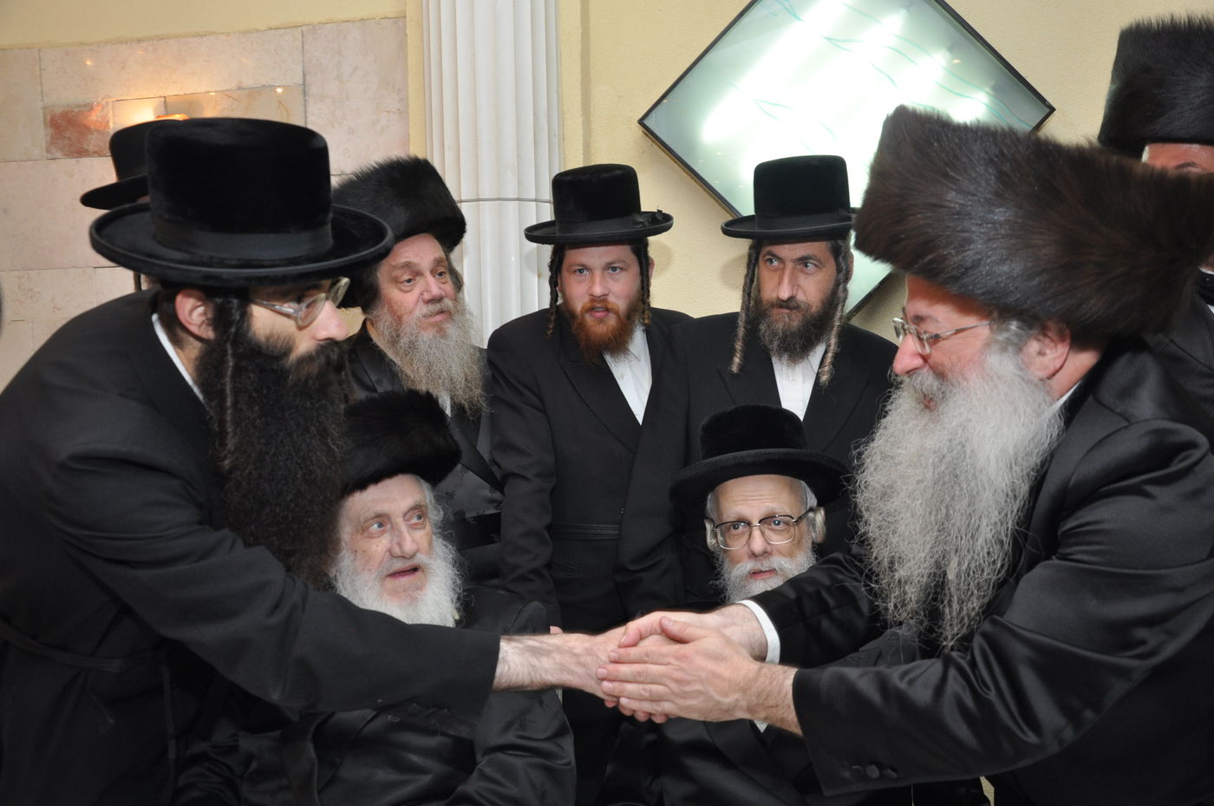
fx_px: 1061
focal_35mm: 32
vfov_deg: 41.6
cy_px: 403
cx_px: 607
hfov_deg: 59.6
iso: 640
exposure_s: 1/80
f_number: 5.6
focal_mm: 21
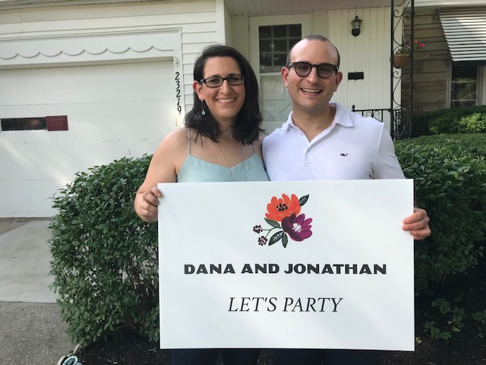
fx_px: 393
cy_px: 182
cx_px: 243
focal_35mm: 28
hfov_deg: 63.4
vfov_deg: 49.7
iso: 20
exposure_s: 1/407
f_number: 1.8
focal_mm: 3.99
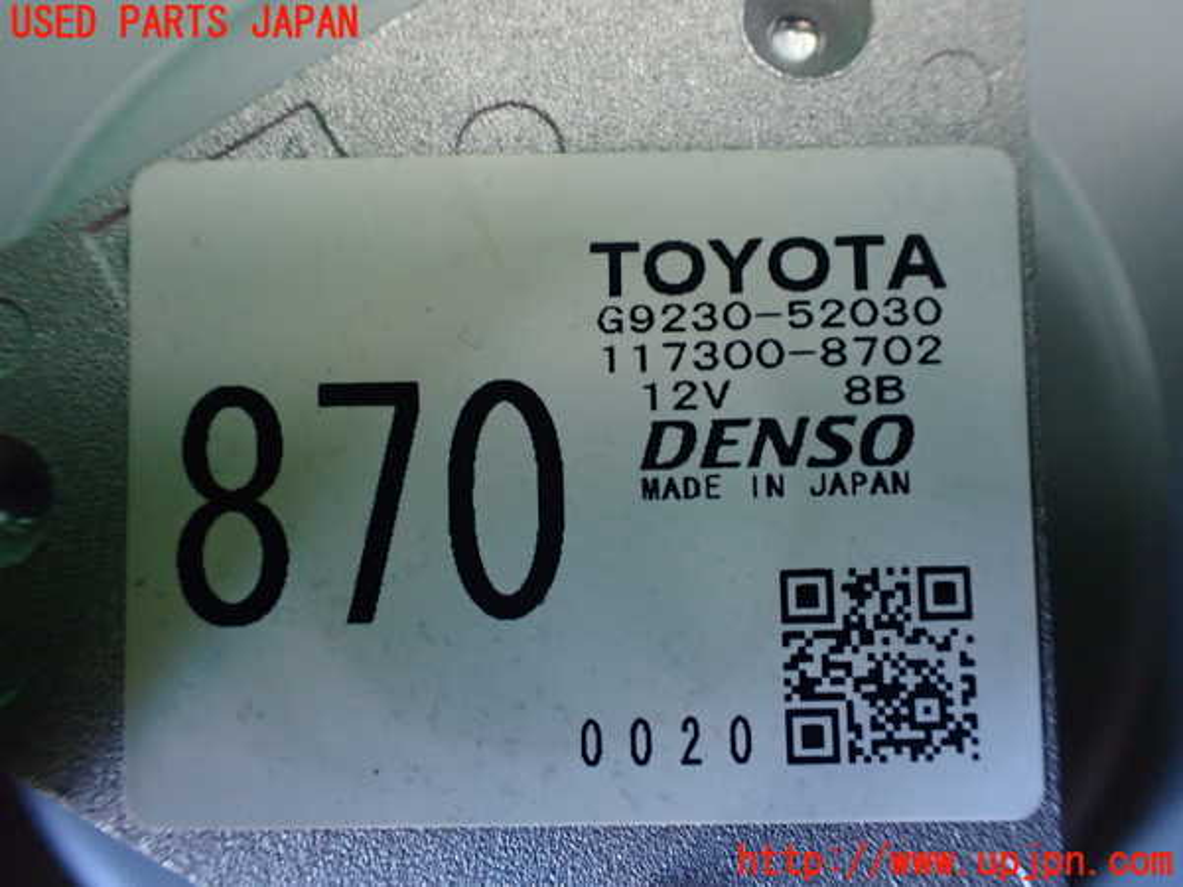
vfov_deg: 46.8
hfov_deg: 60.0
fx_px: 1025
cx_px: 592
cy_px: 444
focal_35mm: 30
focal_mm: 5.4
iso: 800
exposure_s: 1/40
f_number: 2.3
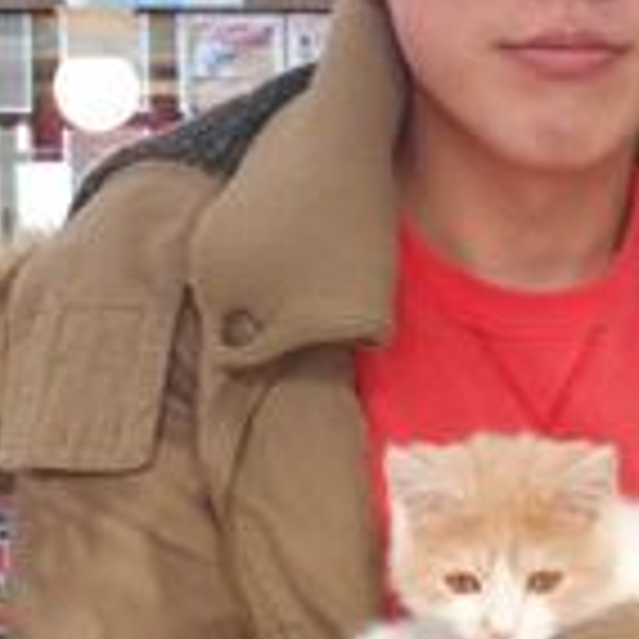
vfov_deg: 17.8
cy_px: 500
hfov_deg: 17.7
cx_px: 554
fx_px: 2026
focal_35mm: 97
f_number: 3.2
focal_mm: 4.6
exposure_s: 1/30
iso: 100
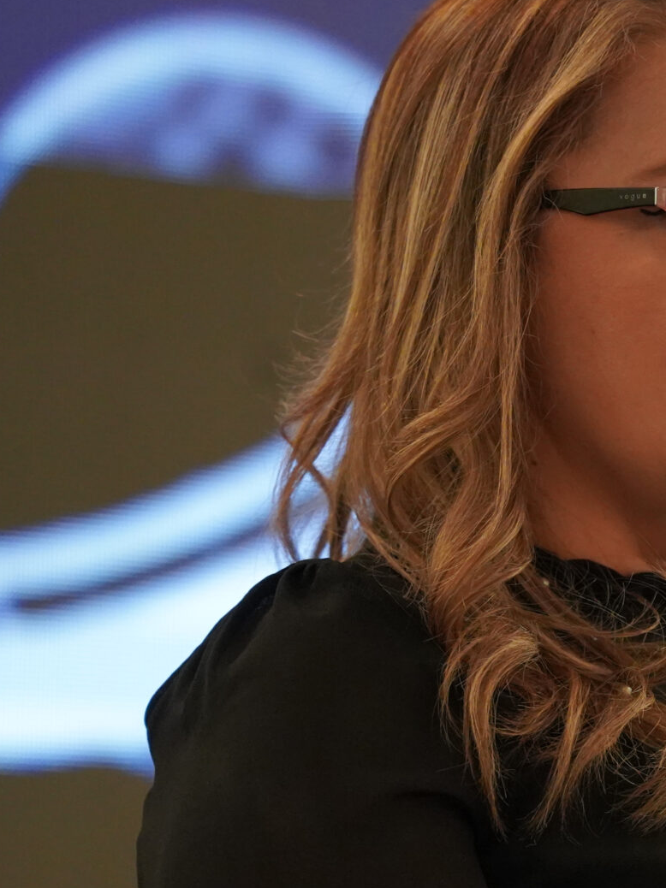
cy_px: 567
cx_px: 954
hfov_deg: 3.5
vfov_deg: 4.6
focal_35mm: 427
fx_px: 10958
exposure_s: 1/200
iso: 5000
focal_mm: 180
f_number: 4
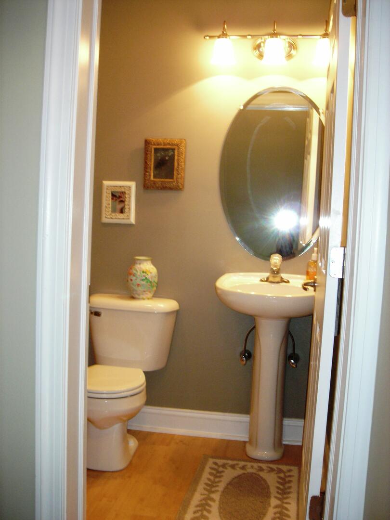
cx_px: 195
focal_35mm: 38
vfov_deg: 49.0
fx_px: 571
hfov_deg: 37.7
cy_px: 260
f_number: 3.2
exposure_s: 1/18.4
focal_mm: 6.3
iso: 200
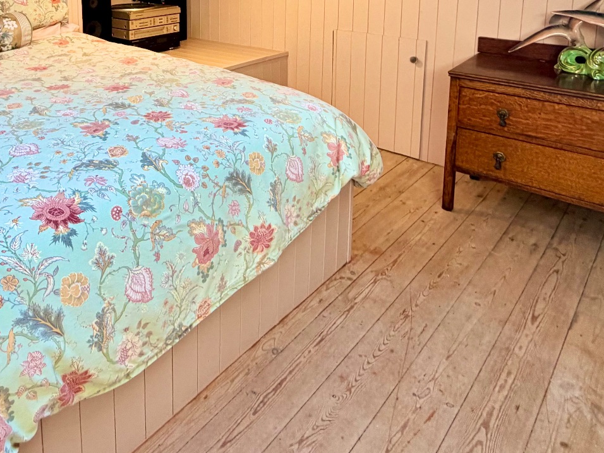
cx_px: 172
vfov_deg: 41.8
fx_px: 523
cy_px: 20
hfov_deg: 57.7
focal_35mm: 30
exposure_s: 1/121
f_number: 2.2
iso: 125
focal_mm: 2.22
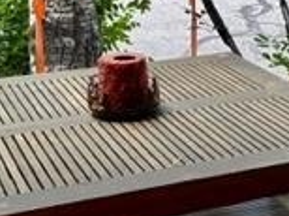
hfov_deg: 19.1
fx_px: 834
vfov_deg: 14.7
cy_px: 94
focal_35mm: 100
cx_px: 289
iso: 64
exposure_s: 1/170
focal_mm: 6.86
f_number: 1.78
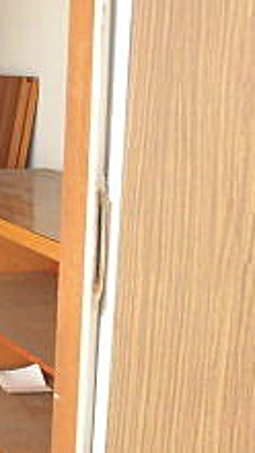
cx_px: -220
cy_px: 165
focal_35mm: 76
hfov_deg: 13.9
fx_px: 912
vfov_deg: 27.7
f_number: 3.1
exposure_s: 1/80
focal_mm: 4.3
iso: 125
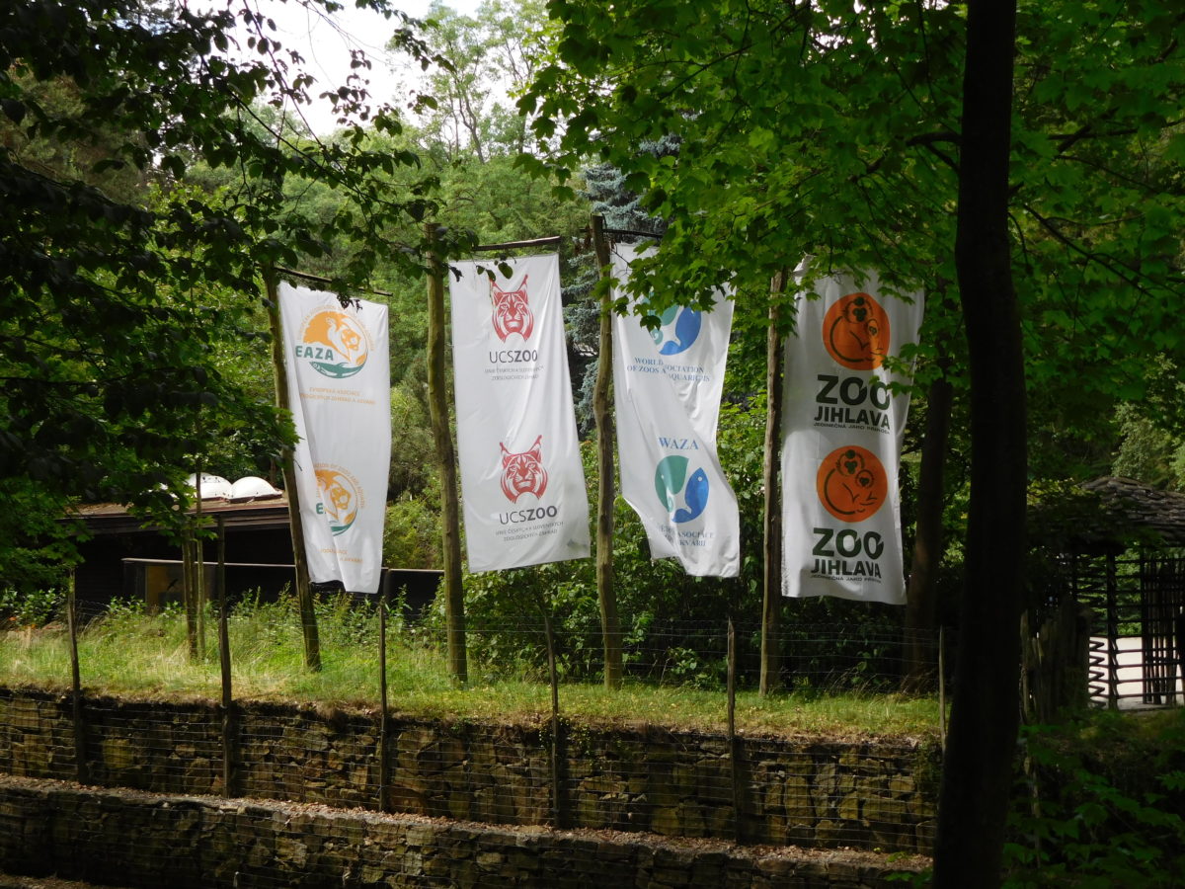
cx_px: 592
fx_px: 1712
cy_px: 444
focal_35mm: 50
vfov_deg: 29.1
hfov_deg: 38.2
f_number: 4.1
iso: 125
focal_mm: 8.9
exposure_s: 1/320
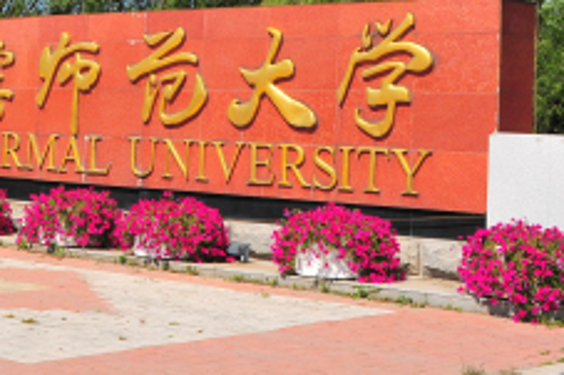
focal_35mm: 87
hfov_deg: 21.6
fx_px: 1368
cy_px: 50
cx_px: -119
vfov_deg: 15.5
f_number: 10
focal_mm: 21
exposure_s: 1/400
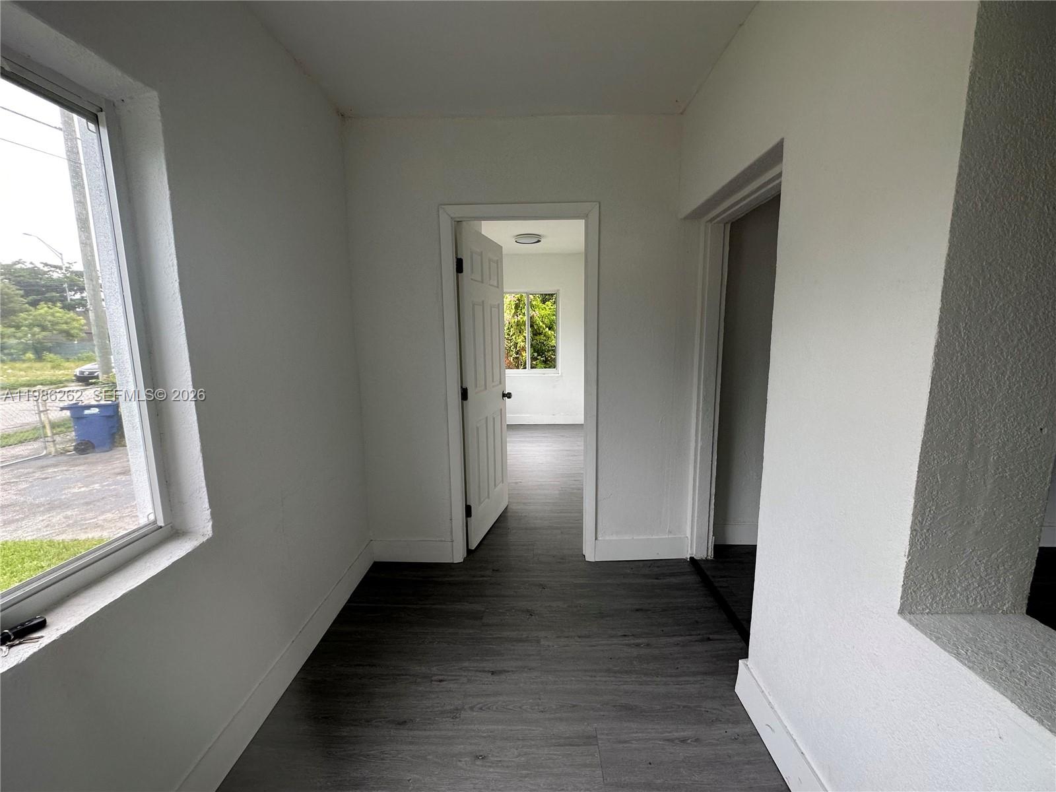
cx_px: 528
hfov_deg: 102.1
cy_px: 396
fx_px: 427
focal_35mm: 14
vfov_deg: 85.7
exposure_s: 1/99
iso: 80
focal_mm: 2.22
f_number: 2.2
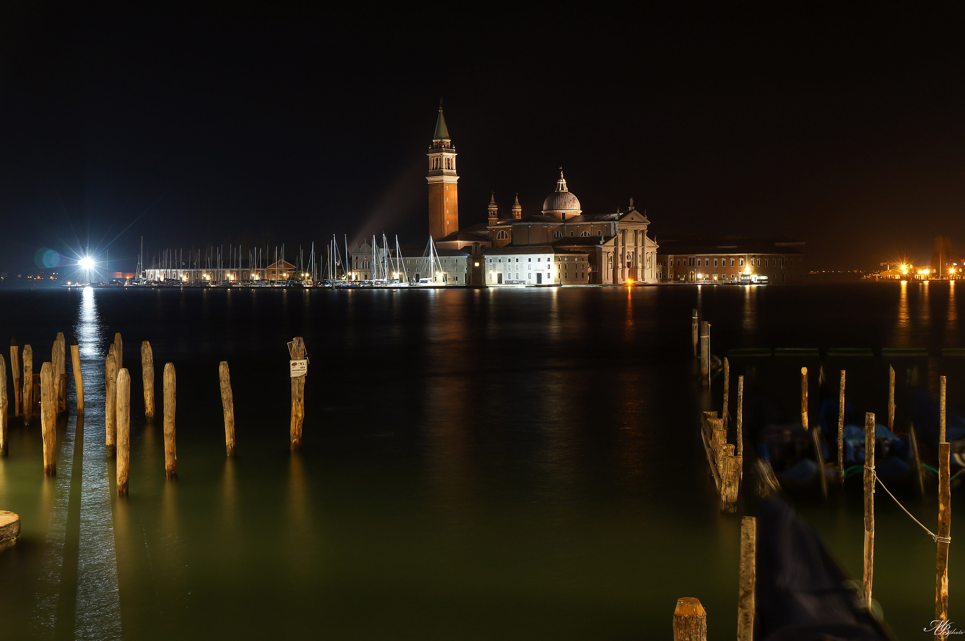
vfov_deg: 28.9
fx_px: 1245
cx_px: 482
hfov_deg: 42.4
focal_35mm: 46
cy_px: 320
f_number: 9
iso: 200
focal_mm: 31
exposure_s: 20
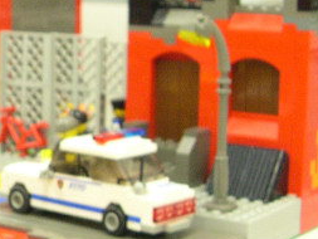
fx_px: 1103
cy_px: 148
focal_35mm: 120
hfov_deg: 15.7
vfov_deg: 12.3
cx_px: -84
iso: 400
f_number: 2.8
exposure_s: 1/14.1
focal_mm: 8
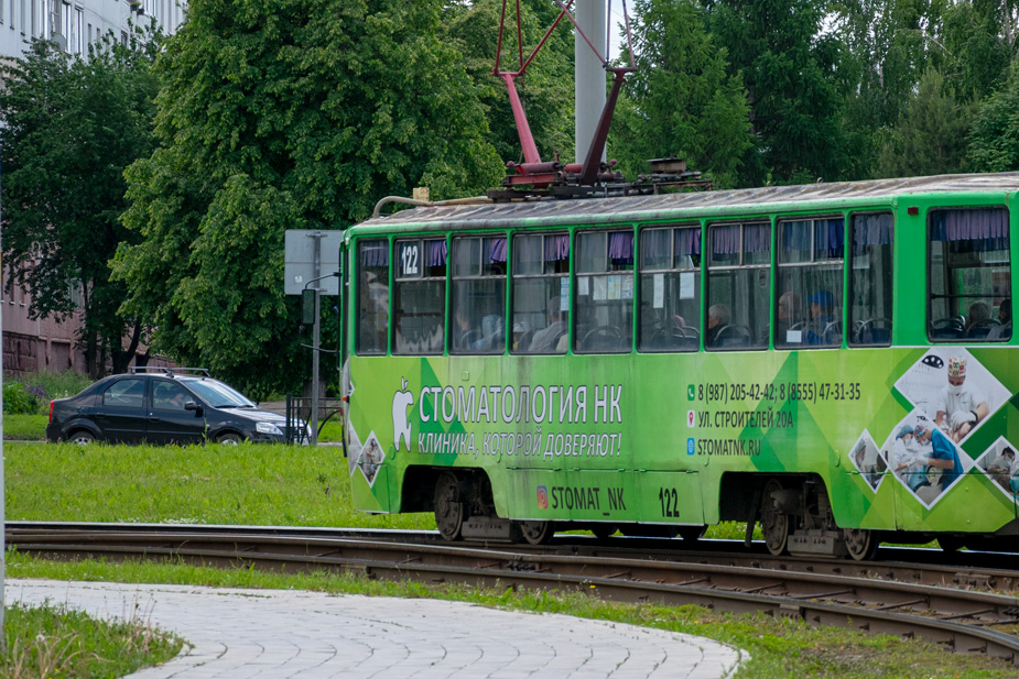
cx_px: 750
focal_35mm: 247
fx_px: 6986
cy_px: 247
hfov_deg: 8.3
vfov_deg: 5.6
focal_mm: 105
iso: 200
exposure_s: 1/800
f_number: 5.6
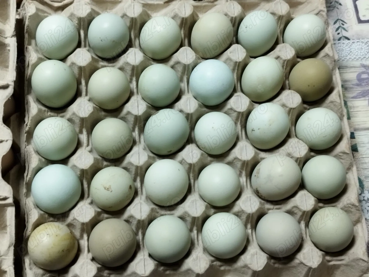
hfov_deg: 69.4
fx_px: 266
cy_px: 138
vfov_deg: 54.9
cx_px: 184
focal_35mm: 25
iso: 240
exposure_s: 1/50
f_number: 1.89
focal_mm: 5.95
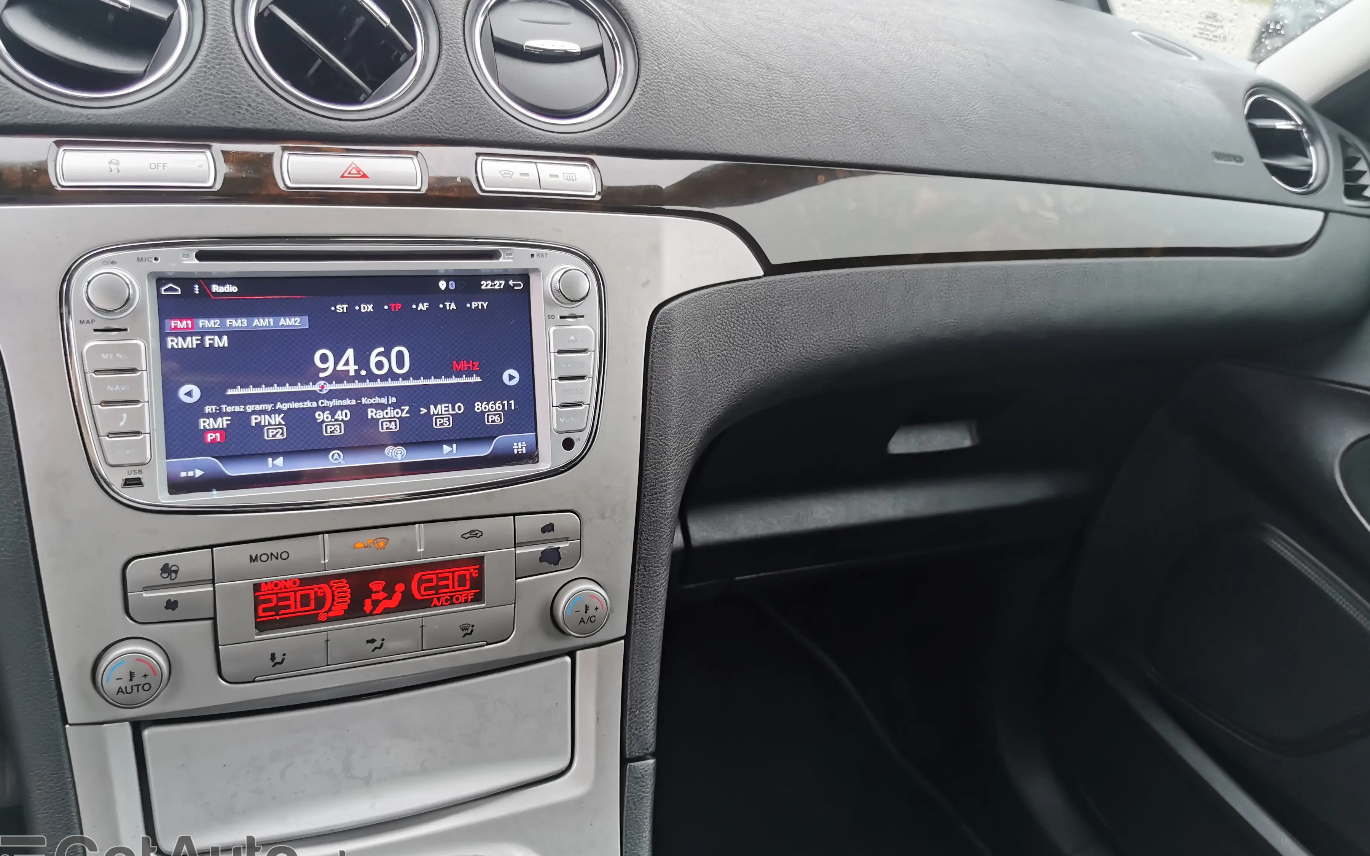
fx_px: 1083
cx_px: 684
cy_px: 381
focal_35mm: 29
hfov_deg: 64.6
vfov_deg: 43.1
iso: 50
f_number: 1.6
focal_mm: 5.56
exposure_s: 1/99.9
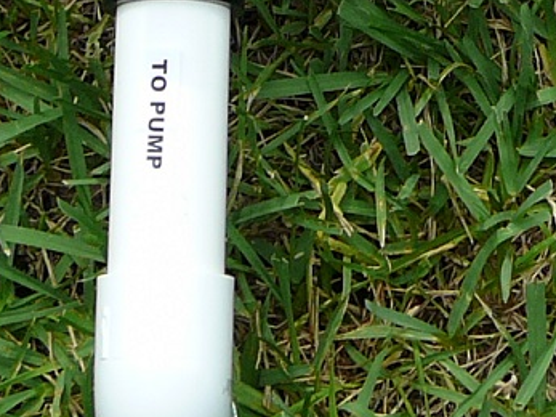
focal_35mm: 155
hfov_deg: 12.4
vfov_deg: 9.4
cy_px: -82
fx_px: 2489
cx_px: 694
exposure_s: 1/500
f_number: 2.8
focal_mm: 5.2
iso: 80
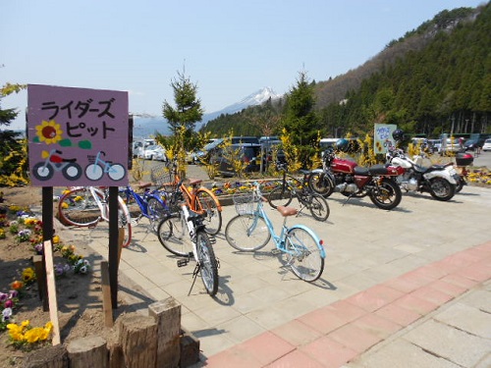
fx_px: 369
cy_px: 184
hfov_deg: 67.3
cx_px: 246
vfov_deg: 53.1
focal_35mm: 26
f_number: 3.2
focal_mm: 4.6
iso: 80
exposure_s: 1/1000
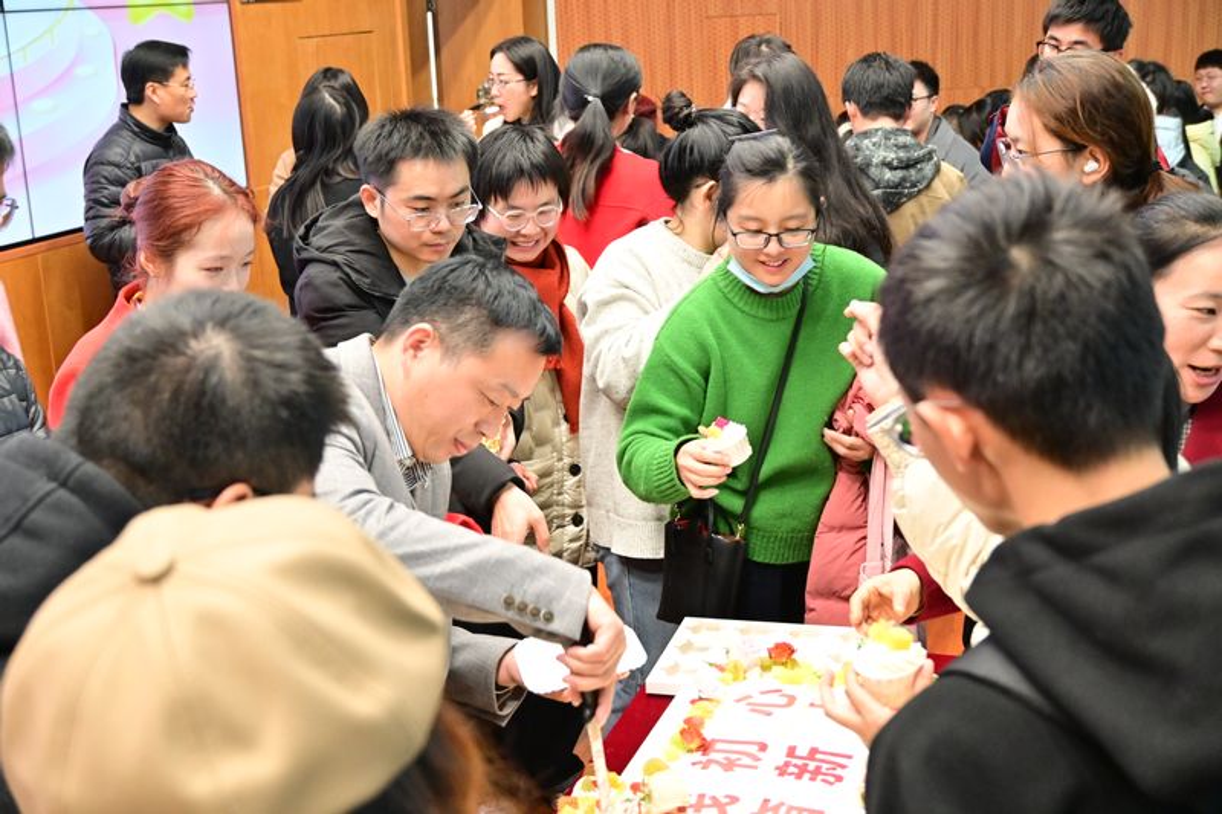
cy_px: 407
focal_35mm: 44
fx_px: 1502
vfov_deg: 30.3
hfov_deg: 44.3
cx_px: 611
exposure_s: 1/160
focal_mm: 29.5
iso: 3200
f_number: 4
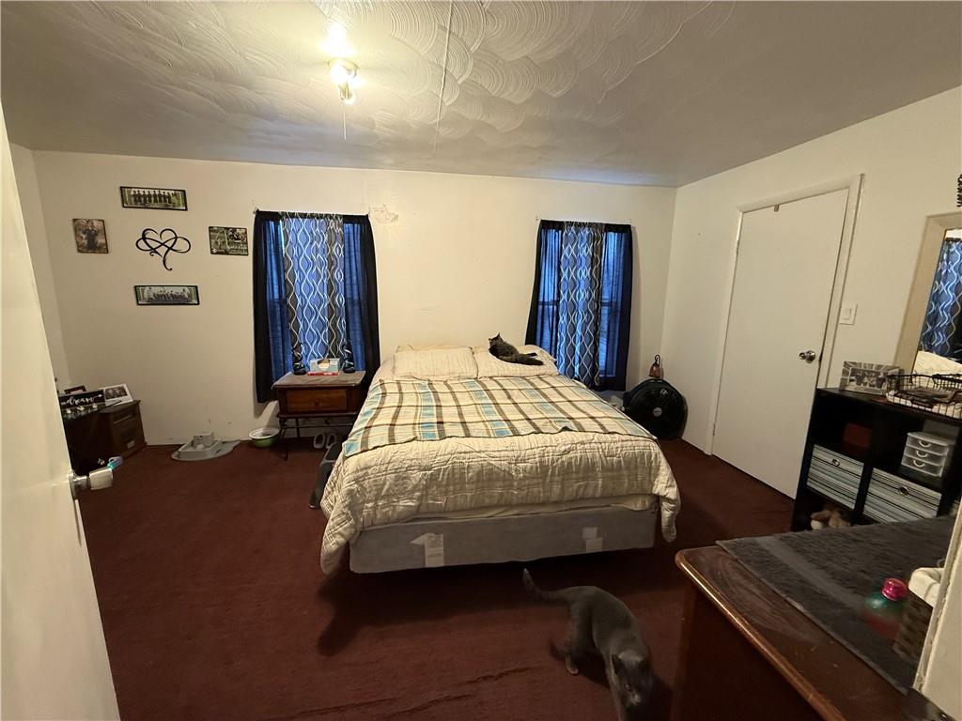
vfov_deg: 85.7
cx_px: 481
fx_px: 389
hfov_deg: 102.1
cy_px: 360
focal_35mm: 14
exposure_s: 1/60
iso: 320
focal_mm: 2.22
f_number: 2.2
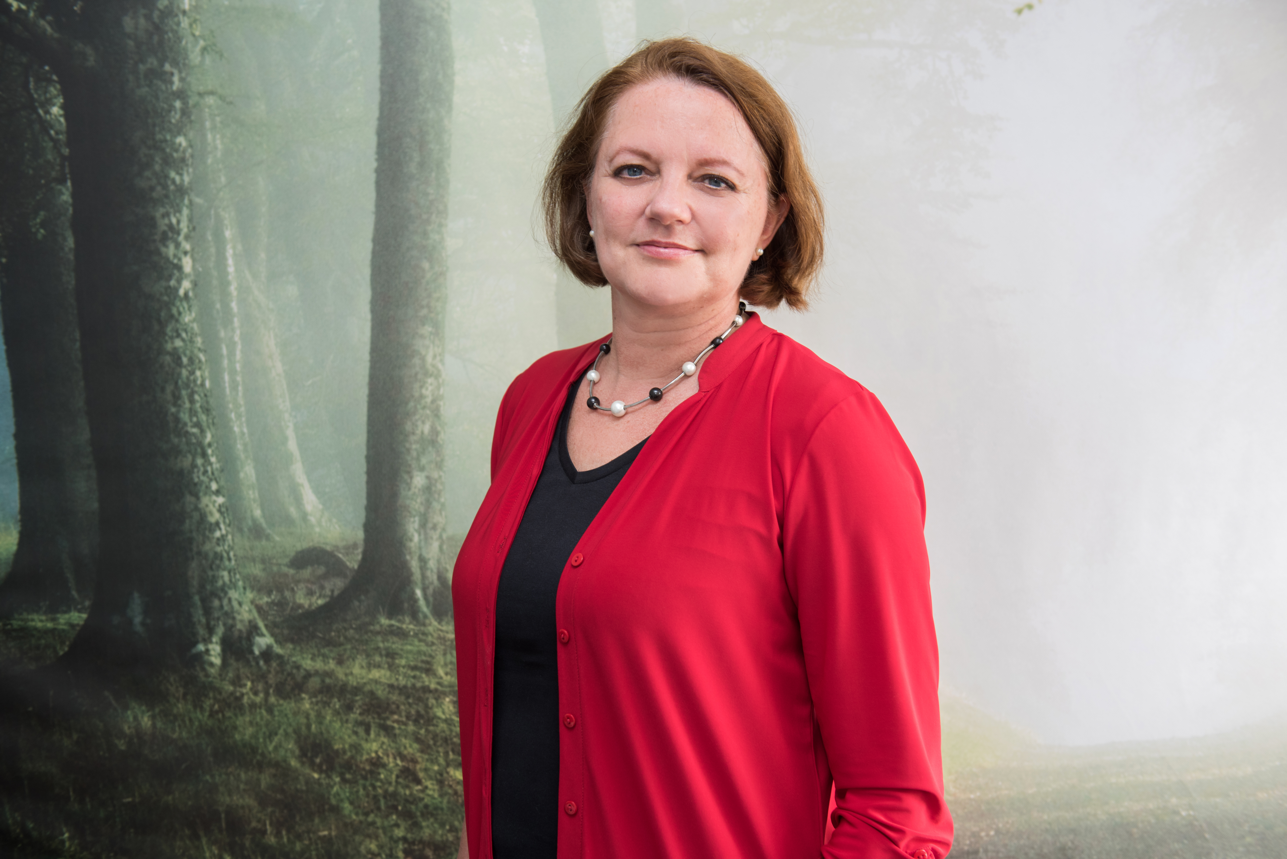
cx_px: 644
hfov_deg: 48.4
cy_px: 430
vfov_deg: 33.4
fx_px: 1430
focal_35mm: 40
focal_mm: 40
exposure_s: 1/60
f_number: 5
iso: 250
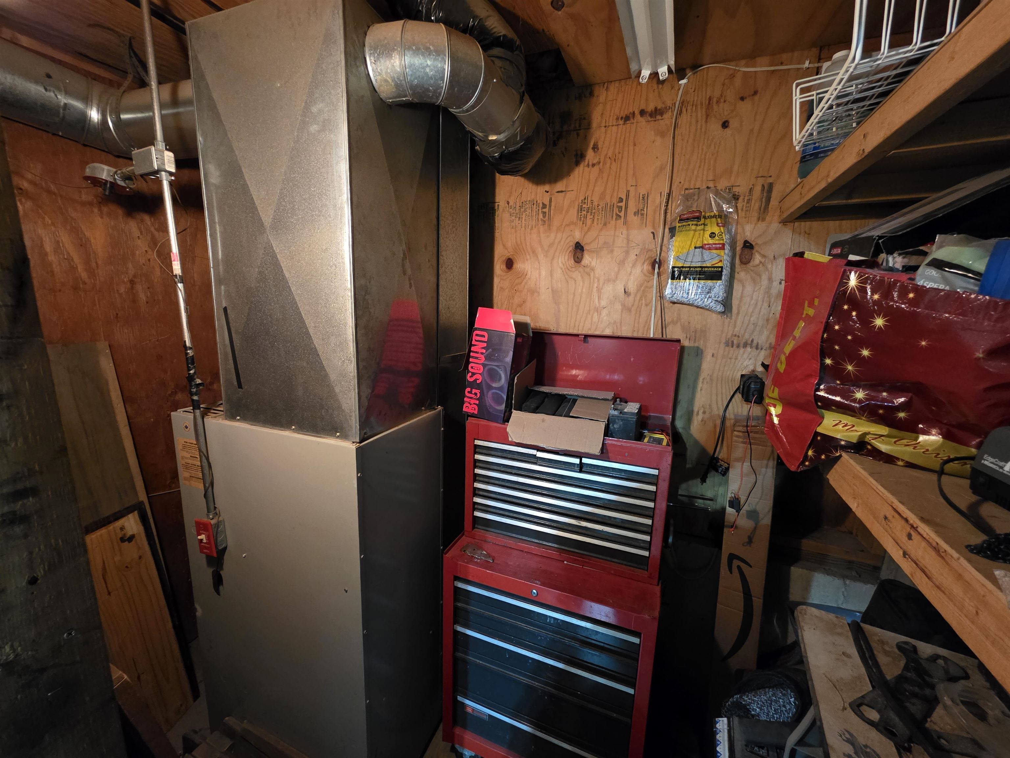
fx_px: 379
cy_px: 379
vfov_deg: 89.9
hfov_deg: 106.2
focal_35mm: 13
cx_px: 505
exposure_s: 1/40
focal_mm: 2.2
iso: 800
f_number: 1.9
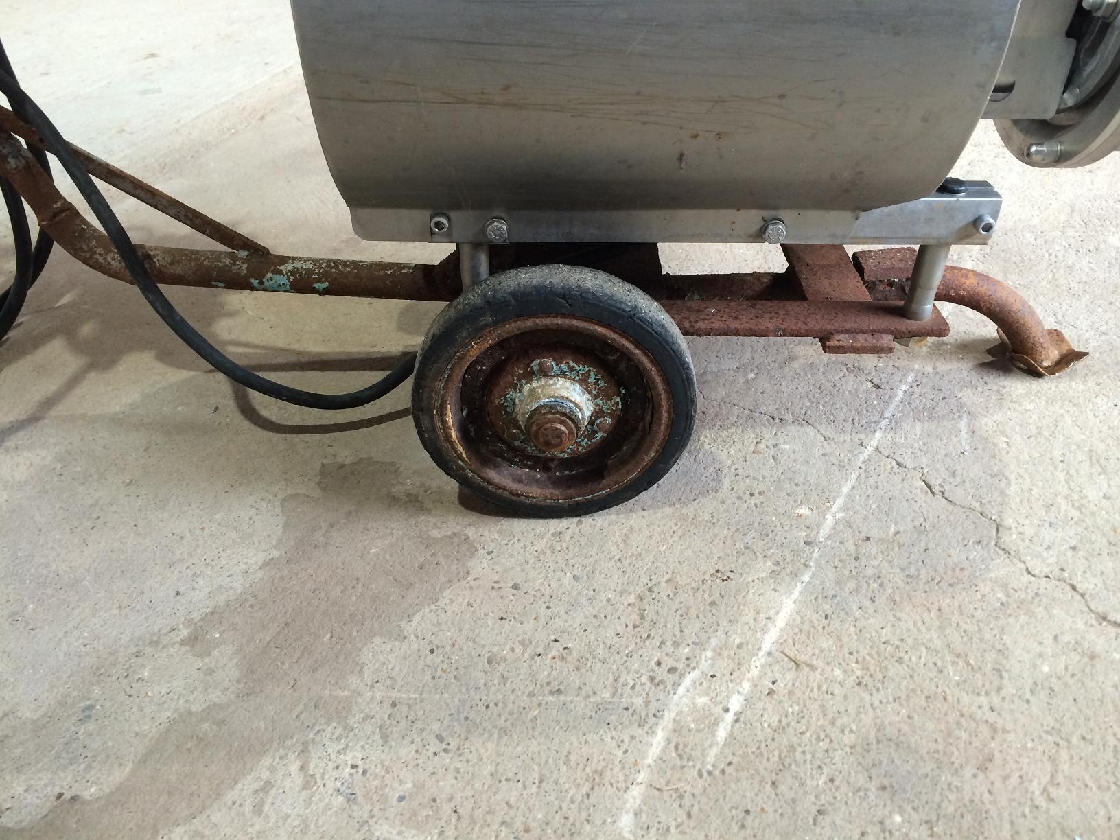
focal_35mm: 30
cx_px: 560
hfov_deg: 60.0
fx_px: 971
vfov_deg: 46.8
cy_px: 420
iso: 125
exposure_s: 1/33
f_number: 2.2
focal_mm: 4.12
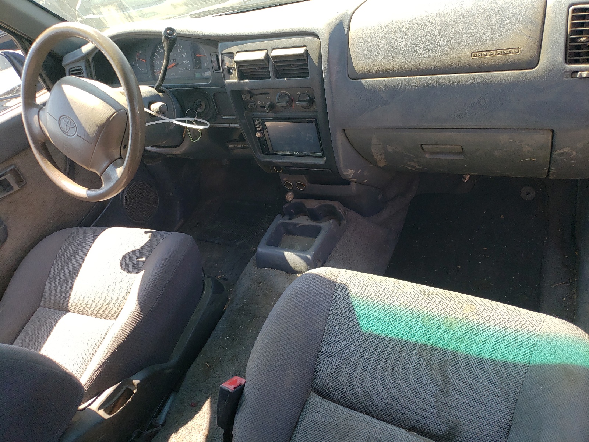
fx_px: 442
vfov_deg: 53.1
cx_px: 294
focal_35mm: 26
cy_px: 221
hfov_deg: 67.3
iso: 50
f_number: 1.5
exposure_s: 1/400
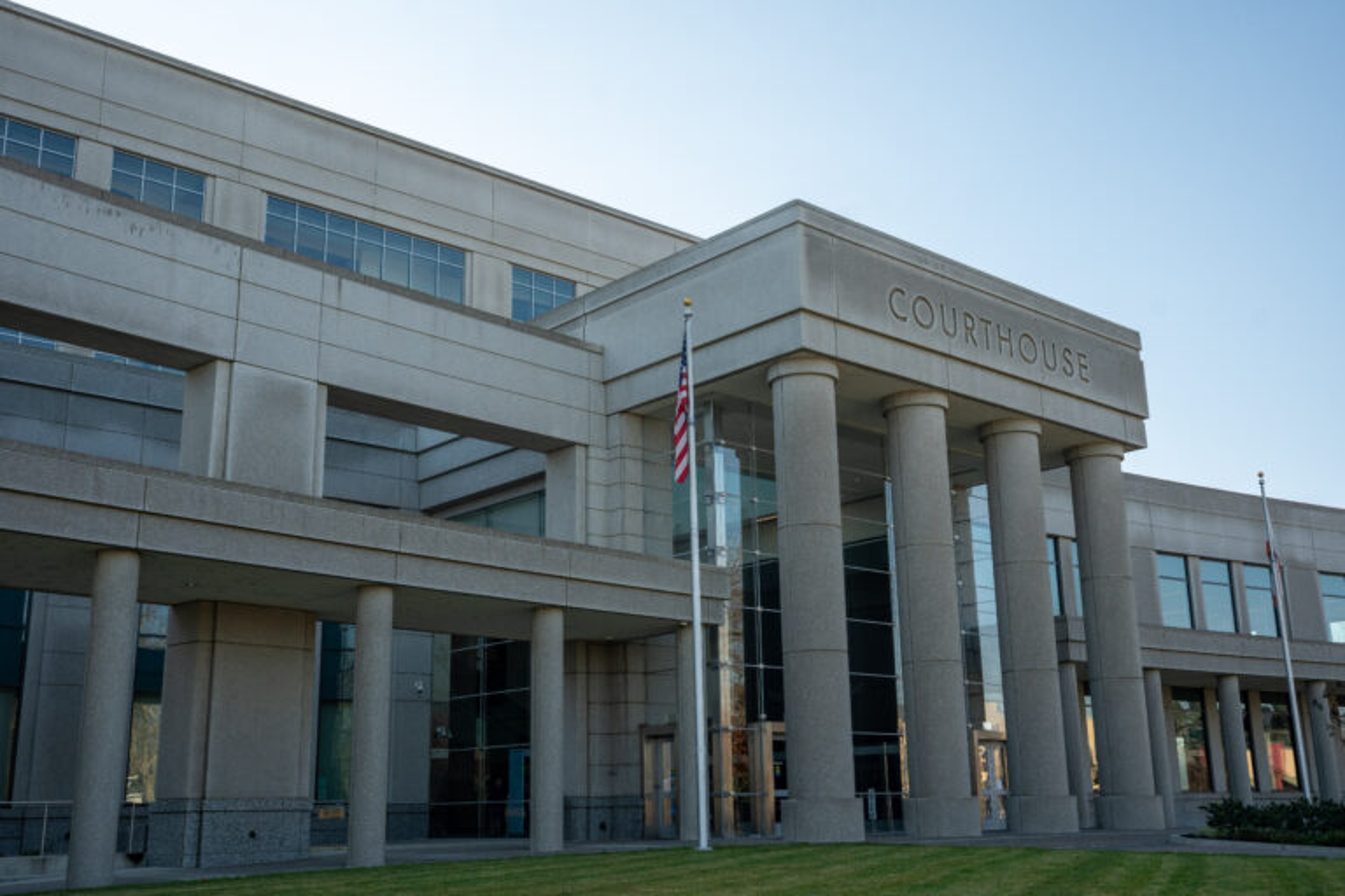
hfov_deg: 51.9
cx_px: 672
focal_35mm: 37
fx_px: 1382
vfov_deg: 35.9
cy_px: 448
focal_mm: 37
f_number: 5.6
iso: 400
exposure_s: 1/640
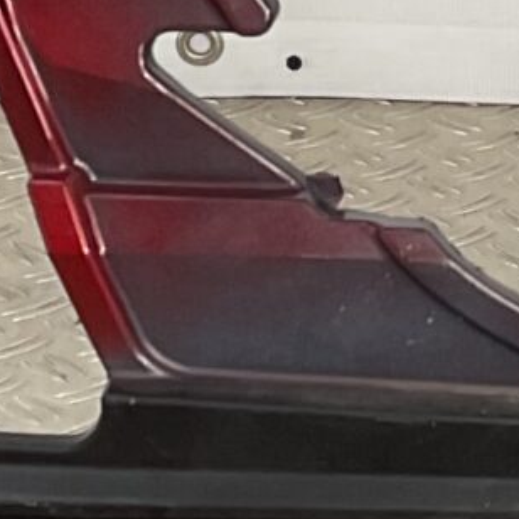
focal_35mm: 213
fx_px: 3613
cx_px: 962
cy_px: -96
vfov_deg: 8.1
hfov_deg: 7.9
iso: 16
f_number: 1.8
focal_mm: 3
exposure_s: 1/152
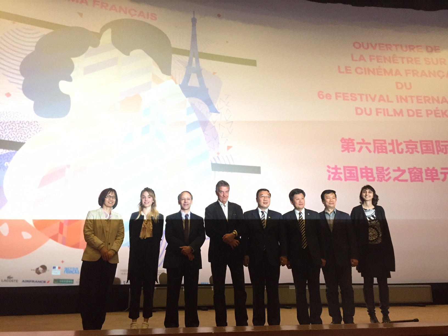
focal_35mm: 29
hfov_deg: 61.7
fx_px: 375
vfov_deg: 48.2
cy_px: 168
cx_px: 224
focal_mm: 4.15
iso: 250
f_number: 2.2
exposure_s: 1/33
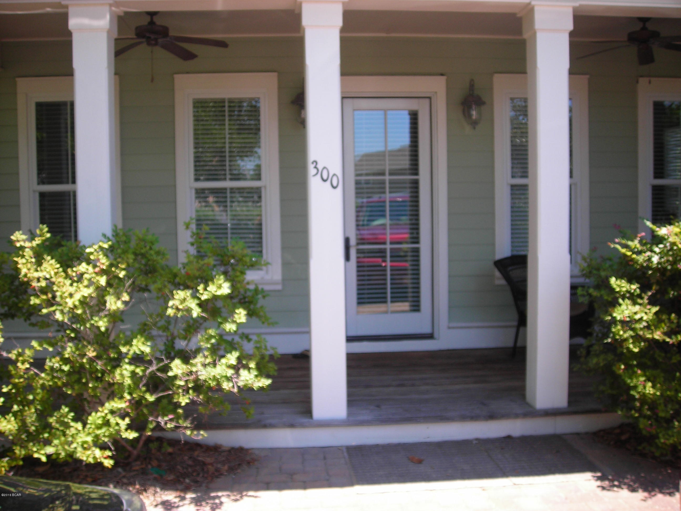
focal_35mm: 38
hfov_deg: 49.0
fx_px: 748
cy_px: 256
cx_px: 340
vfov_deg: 37.7
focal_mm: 6.3
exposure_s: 1/130
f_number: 3.2
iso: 50
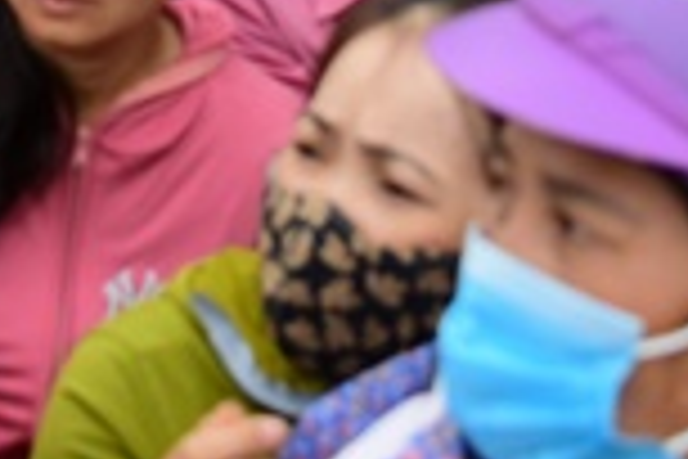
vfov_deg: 9.6
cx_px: 238
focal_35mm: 136
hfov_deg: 15.1
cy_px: -387
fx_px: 2599
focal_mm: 32
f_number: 4
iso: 500
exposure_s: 1/640
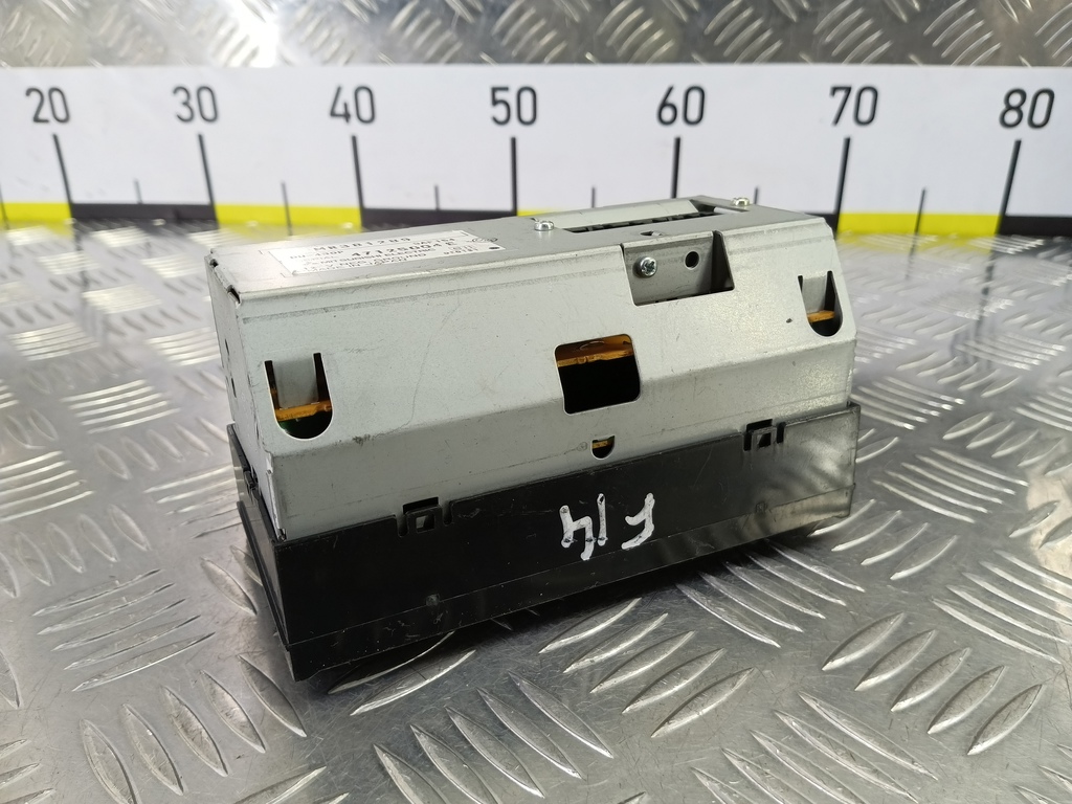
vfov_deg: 58.9
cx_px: 536
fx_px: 712
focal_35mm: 23
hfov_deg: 73.9
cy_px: 402
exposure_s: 1/50
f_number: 1.6
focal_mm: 4.11
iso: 140
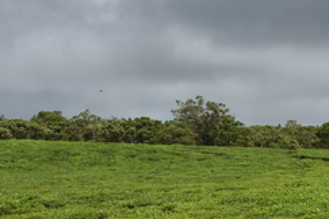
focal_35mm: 151
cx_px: 443
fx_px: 1380
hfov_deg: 13.1
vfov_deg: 9.1
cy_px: 191
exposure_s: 1/500
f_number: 11
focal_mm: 34
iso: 200
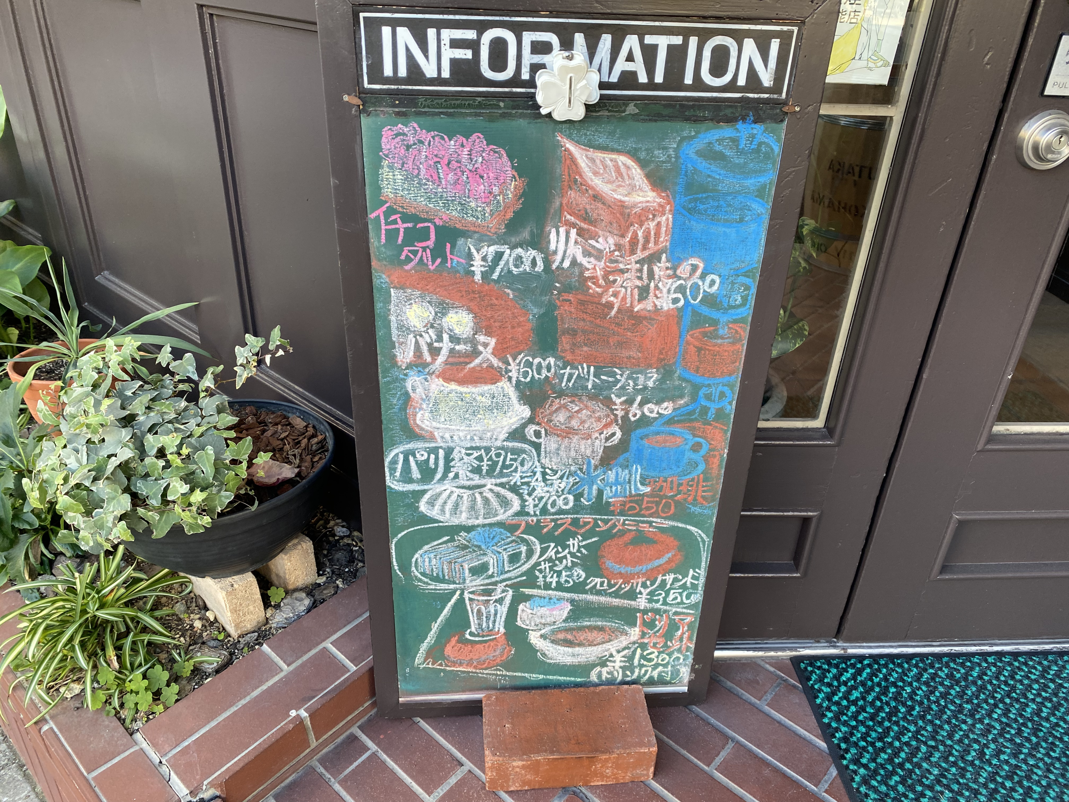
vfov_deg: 53.1
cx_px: 534
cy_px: 401
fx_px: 803
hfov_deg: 67.3
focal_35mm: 26
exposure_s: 1/122
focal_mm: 4.25
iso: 80
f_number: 1.8
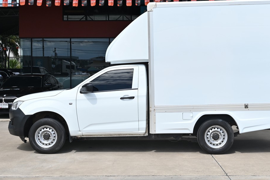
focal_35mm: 52
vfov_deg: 26.0
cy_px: 80
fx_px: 390
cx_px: 152
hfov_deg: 38.1
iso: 140
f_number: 6.7
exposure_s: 1/750
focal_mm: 29
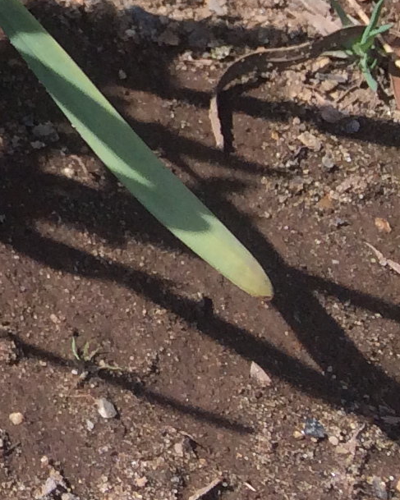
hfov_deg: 8.0
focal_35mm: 157
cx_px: -934
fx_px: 2324
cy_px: -412
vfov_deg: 11.4
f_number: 2.2
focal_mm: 4.12
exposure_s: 1/1368
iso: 32
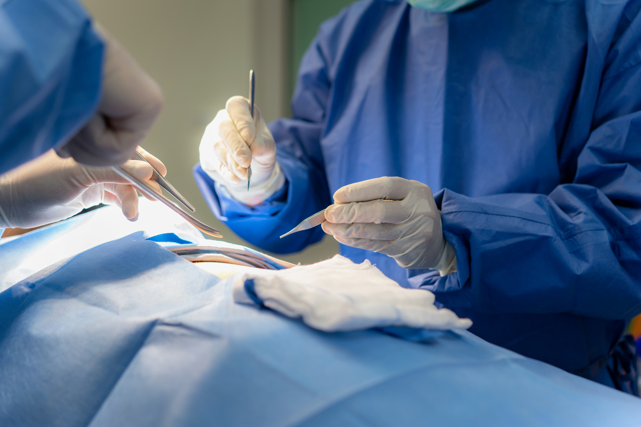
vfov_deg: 24.6
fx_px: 979
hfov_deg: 36.3
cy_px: 214
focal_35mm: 55
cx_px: 320
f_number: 2.8
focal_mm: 55
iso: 400
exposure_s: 1/100
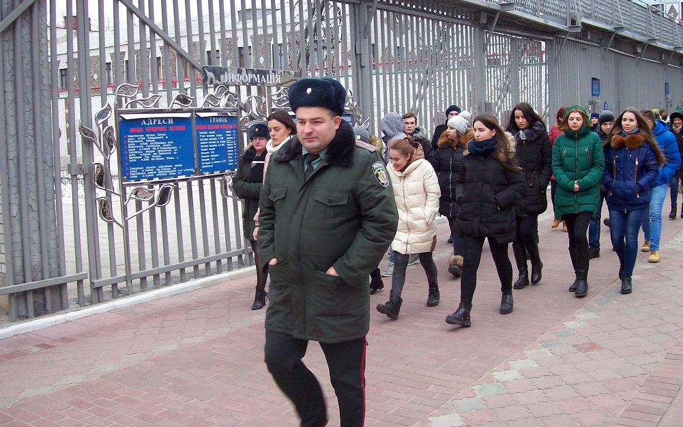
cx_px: 344
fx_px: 726
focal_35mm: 39
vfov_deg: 32.7
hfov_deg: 50.4
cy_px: 187
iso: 80
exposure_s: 1/92.4
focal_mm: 6
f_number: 2.7
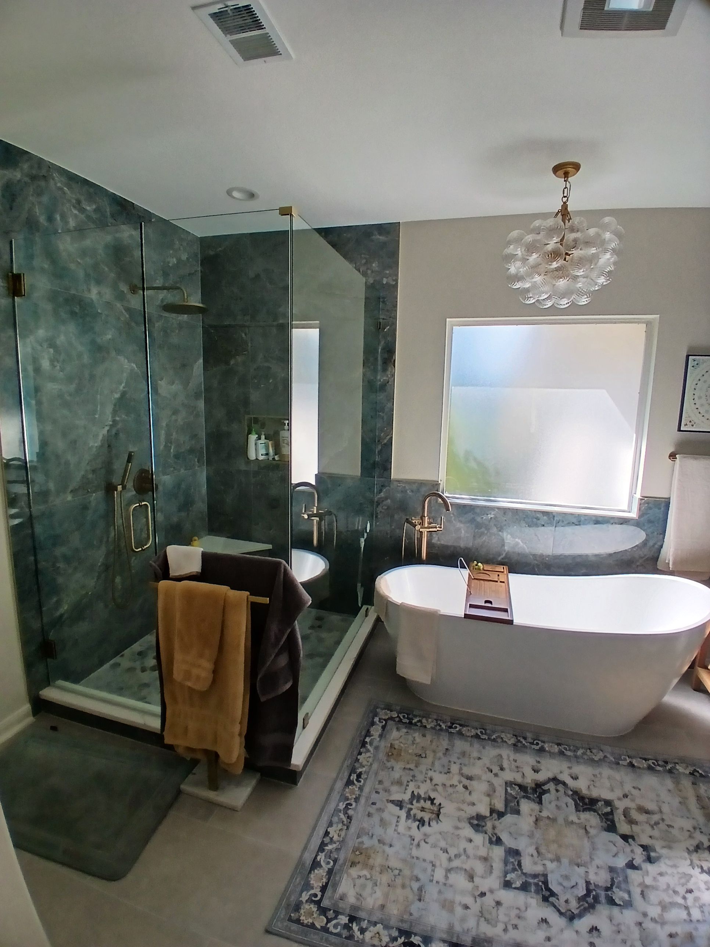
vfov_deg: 91.0
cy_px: 474
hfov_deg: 74.7
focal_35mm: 17
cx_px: 355
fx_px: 465
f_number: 2.2
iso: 50
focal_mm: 1.4
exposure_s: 1/140
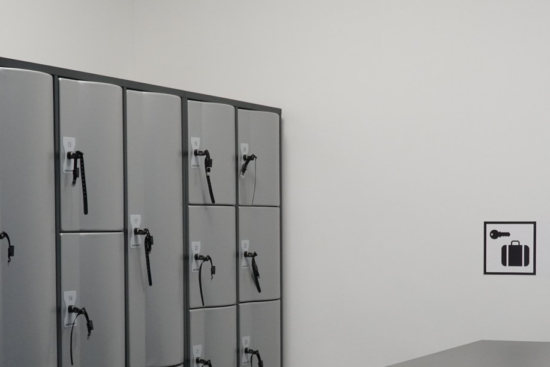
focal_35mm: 76
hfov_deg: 26.6
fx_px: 1159
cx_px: 334
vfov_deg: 17.8
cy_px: 292
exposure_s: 1/160
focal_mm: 29
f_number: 4
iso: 1250
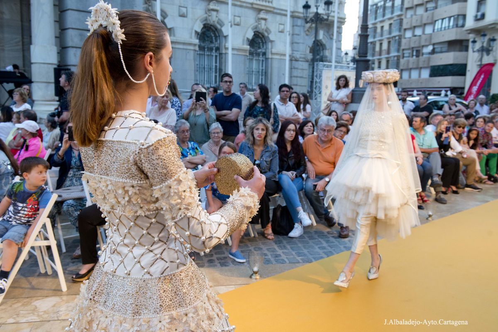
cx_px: 249
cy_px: 166
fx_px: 470
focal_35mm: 34
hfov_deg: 55.8
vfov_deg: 38.9
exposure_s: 1/200
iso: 1600
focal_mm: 34
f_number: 5.6
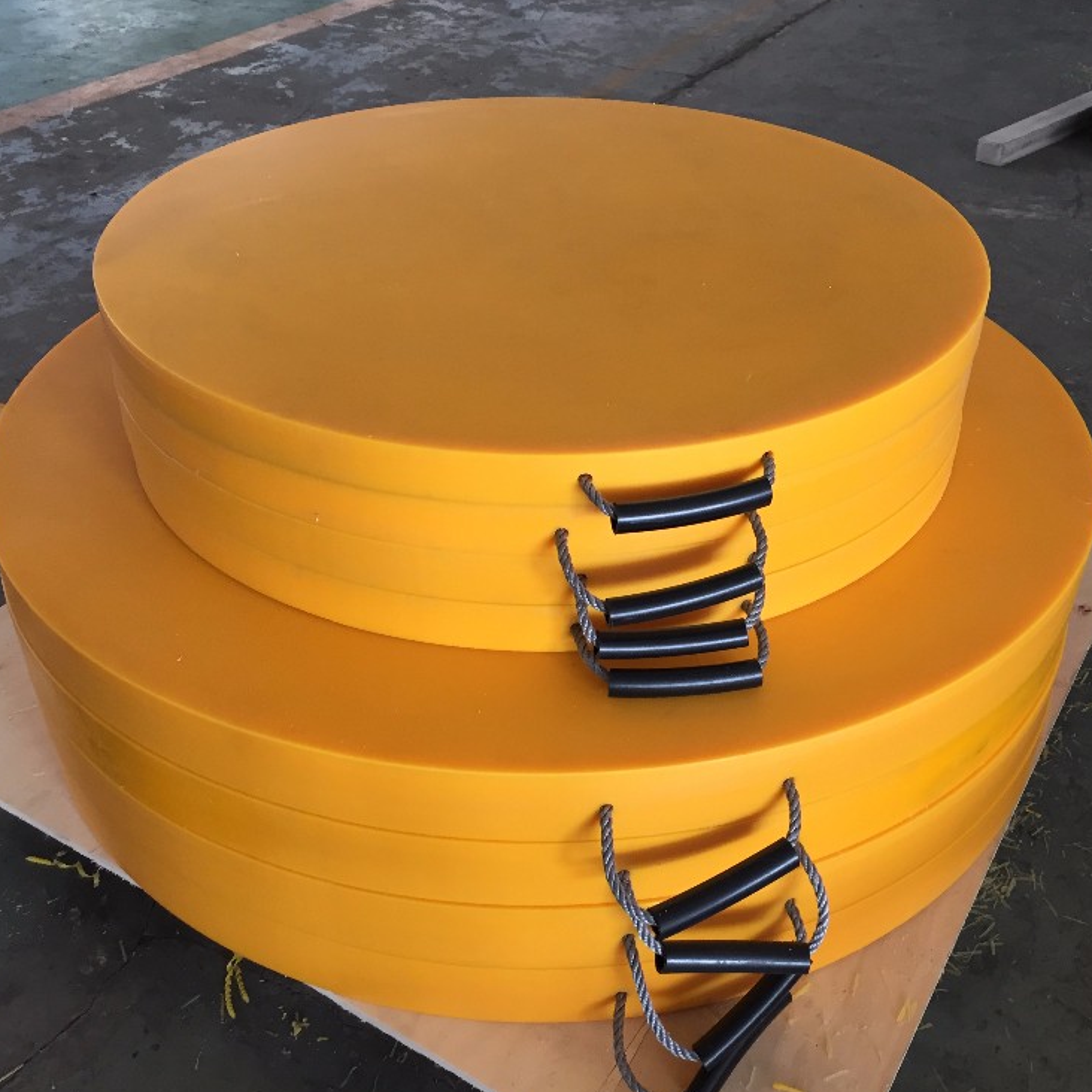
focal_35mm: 35
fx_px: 1249
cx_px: 612
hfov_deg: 47.1
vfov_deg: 47.2
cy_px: 550
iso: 125
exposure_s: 1/33
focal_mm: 4.15
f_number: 2.2
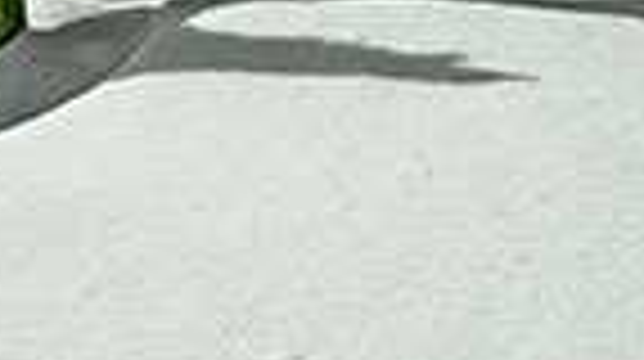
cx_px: 369
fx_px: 13132
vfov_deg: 1.6
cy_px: -335
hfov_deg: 2.8
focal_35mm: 770
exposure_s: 1/1000
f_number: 10
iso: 320
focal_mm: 210
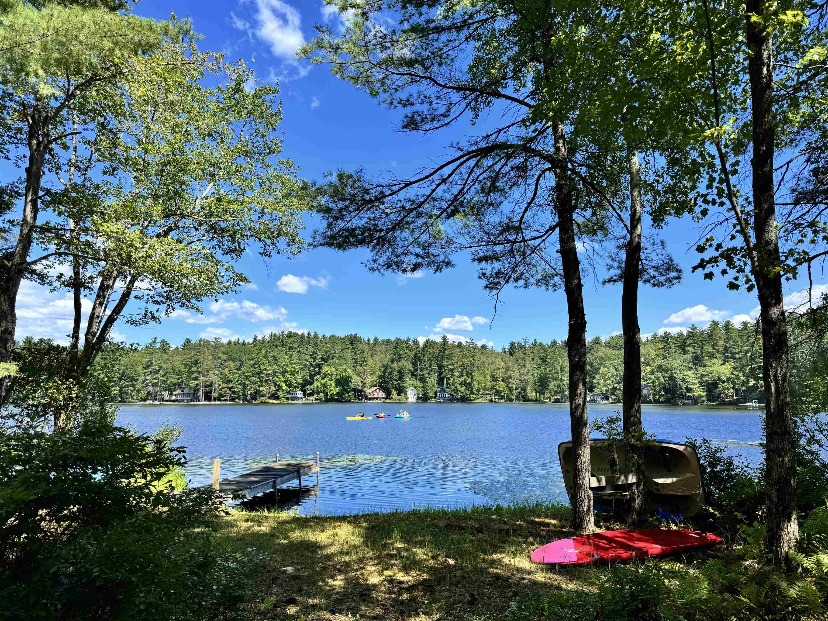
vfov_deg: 56.8
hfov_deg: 71.6
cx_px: 414
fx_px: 574
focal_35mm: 24
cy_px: 310
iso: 80
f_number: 1.78
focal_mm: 6.76
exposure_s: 1/3096
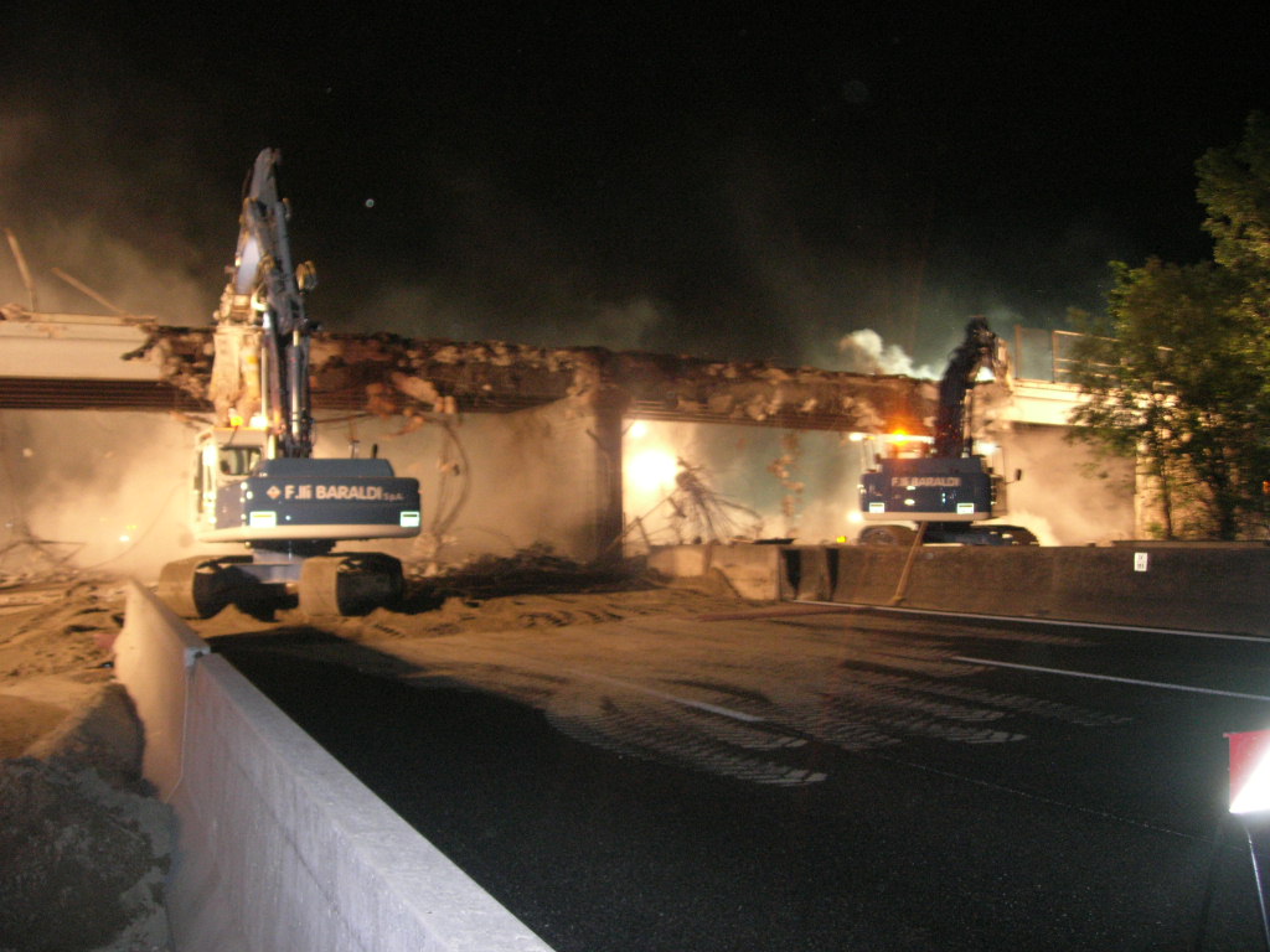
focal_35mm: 38
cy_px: 476
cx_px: 635
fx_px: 1394
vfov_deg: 37.7
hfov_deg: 49.0
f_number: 2.8
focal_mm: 7.8
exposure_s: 1/6.6
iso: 200
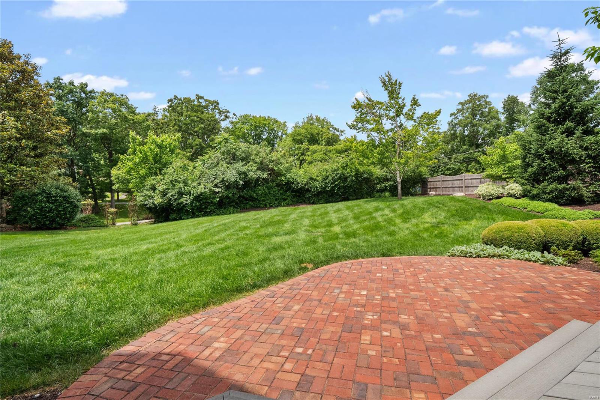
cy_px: 200
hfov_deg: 96.7
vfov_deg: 73.7
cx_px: 300
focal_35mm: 16
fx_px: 267
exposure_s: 1/500
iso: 400
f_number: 6.3
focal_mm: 8
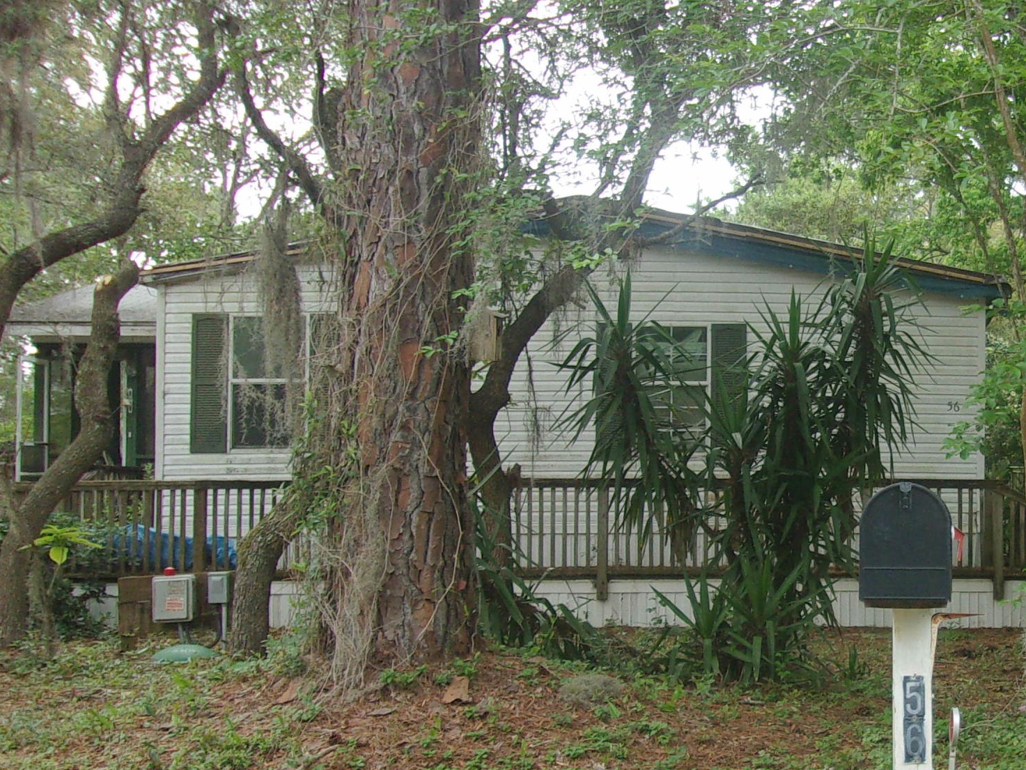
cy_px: 406
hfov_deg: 32.8
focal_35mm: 55
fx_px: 1630
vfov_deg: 26.6
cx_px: 960
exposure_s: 1/160
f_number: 3
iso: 80
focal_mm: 4.9
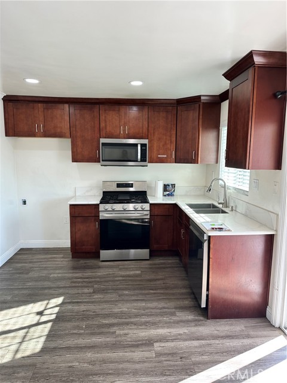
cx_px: 144
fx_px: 265
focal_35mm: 24
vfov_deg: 71.6
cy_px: 192
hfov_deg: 56.8
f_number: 1.78
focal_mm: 6.86
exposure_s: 1/120
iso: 64
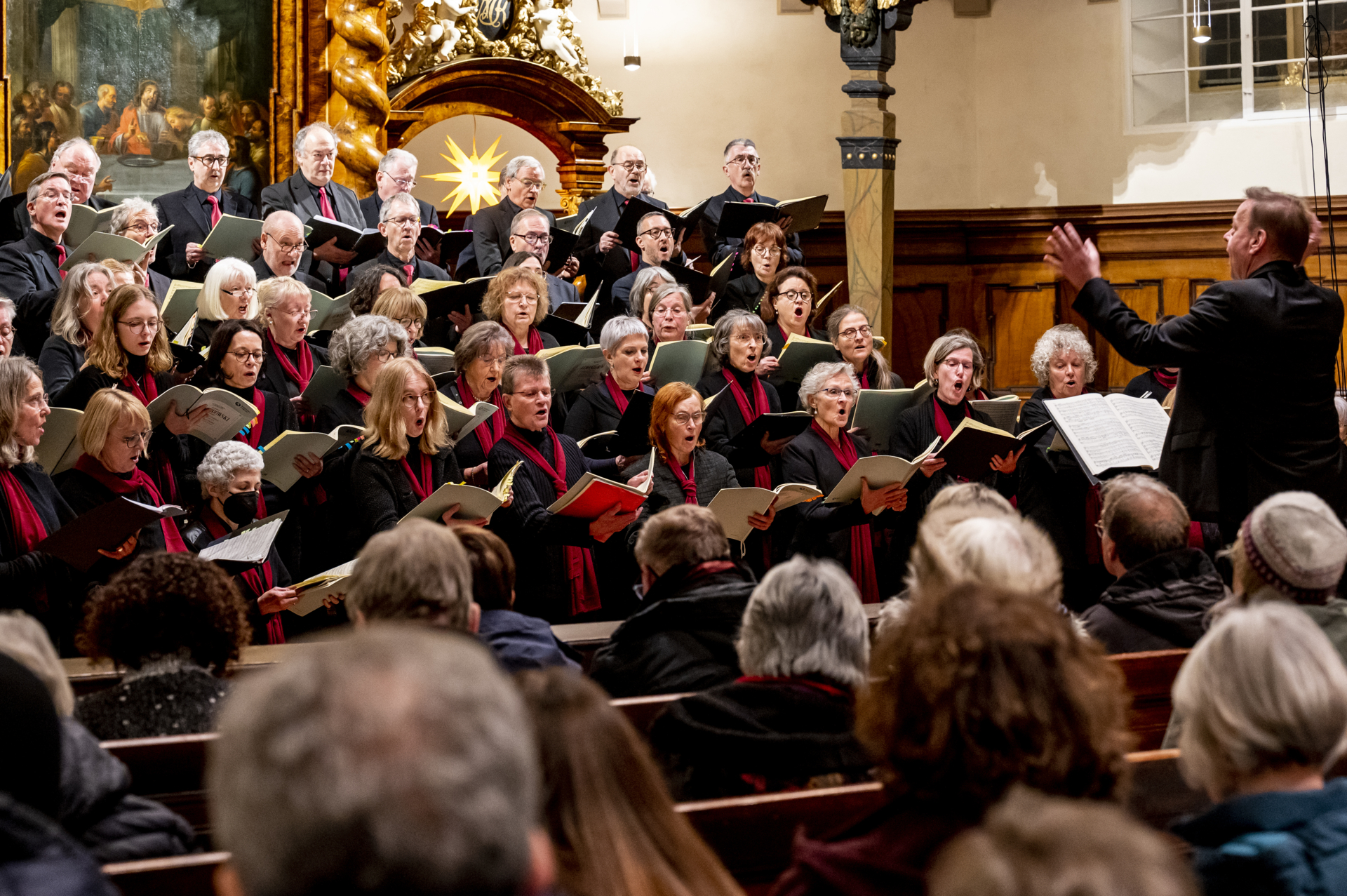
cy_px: 448
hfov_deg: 28.9
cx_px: 674
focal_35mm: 70
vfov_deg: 19.4
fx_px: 2617
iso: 6400
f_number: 5
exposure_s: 1/60
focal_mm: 70
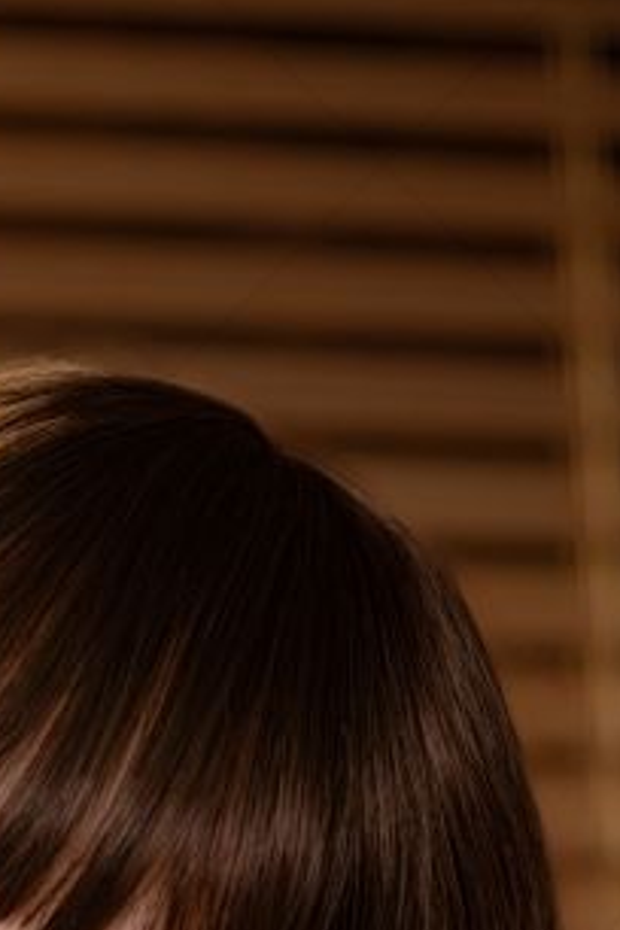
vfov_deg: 13.3
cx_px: -103
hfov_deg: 9.2
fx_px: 3797
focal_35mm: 147
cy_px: 1349
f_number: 2.8
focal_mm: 50
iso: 800
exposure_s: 1/200
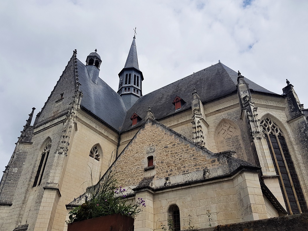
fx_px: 240
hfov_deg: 65.3
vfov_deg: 51.3
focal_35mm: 27
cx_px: 154
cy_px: 117
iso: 40
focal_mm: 4.2
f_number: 1.7
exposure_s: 1/4512
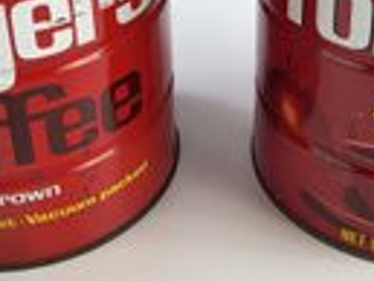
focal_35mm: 69
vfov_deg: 20.8
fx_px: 746
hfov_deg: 28.1
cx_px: 216
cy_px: 22
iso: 40
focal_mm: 5.4
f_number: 1.8
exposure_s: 1/323
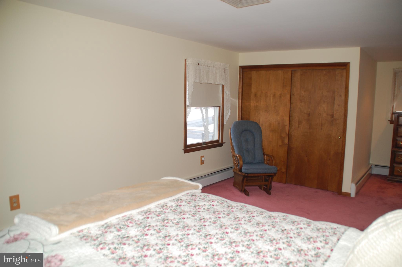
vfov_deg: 47.8
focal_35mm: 27
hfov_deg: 67.4
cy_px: 134
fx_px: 301
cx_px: 201
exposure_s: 1/60
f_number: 4
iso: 400
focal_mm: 18
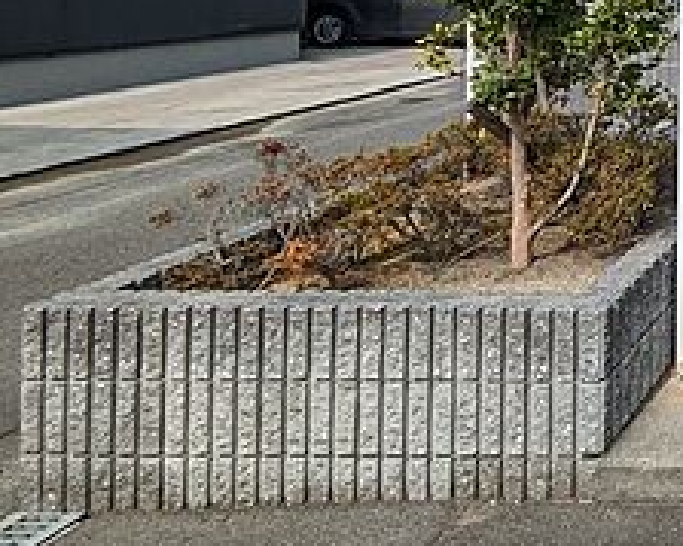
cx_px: 968
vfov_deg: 33.1
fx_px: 788
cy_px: -64
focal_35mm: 39
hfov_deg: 31.0
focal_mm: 1.83
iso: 49
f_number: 2.2
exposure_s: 1/1631
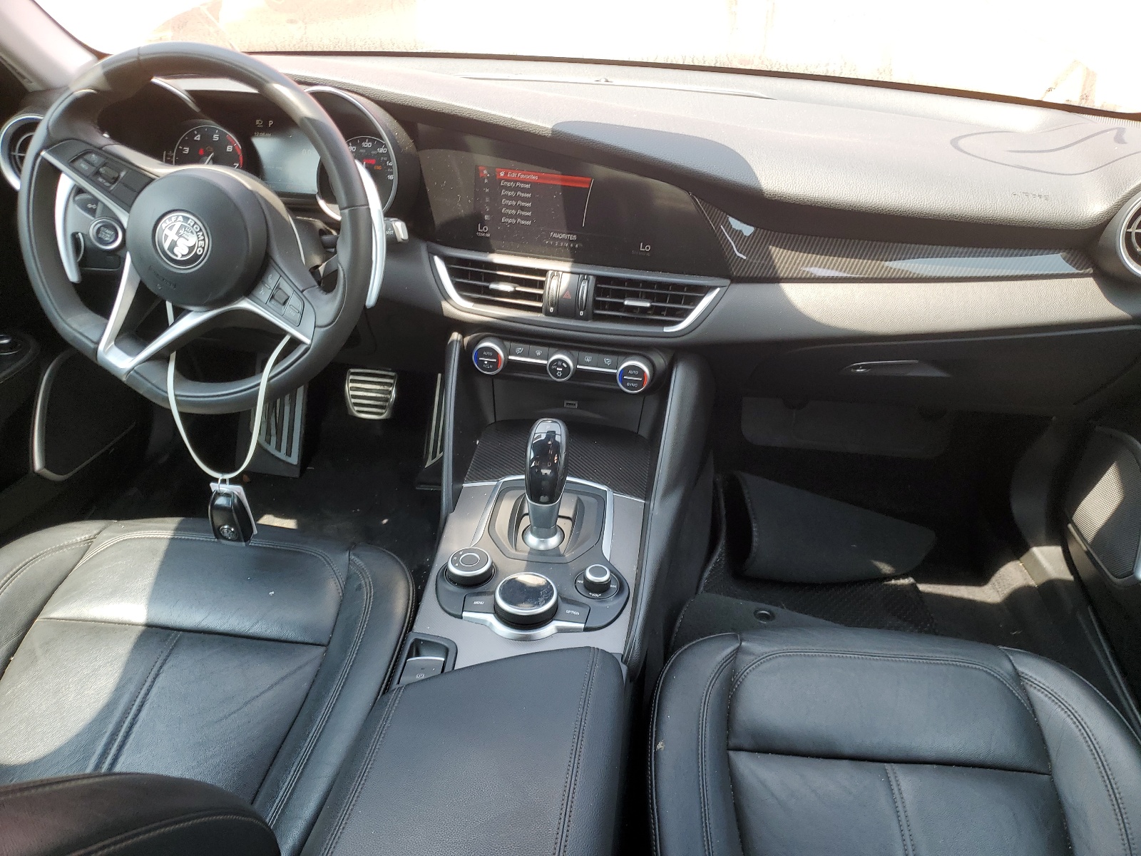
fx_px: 857
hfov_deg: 67.3
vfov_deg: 53.1
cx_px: 570
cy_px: 428
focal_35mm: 26
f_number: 1.5
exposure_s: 1/222
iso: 50
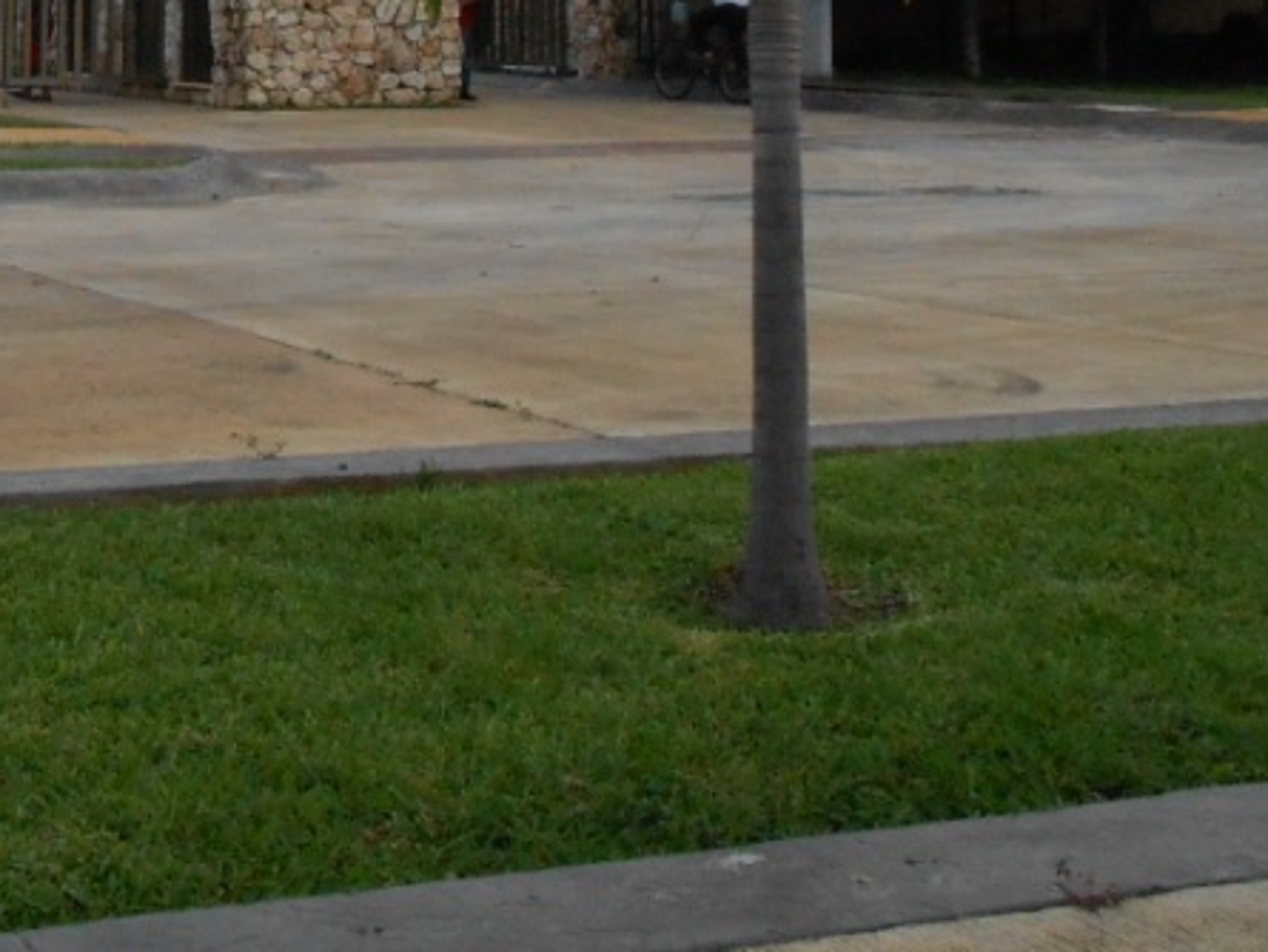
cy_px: -140
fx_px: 2528
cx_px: -37
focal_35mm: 69
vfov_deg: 20.2
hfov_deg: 26.5
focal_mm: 5.3
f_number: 3.8
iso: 400
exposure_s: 1/200
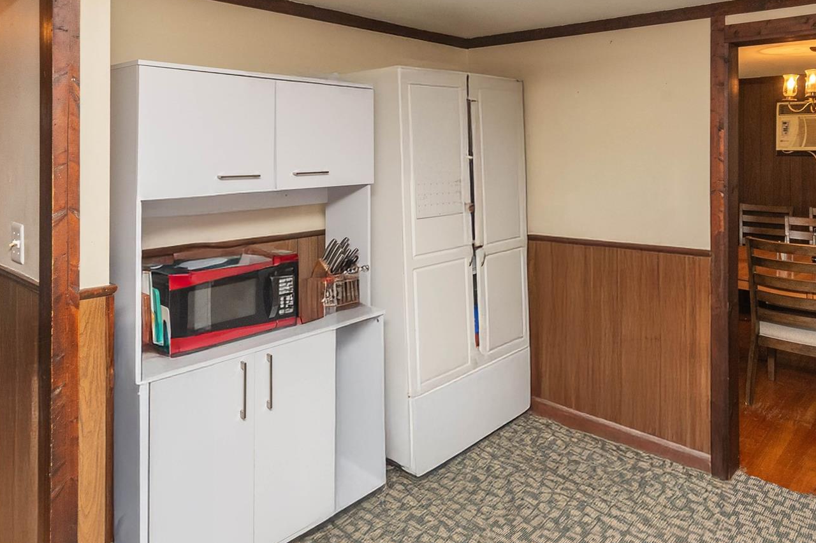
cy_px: 141
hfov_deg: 72.7
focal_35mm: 24
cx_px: 504
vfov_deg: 51.1
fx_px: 544
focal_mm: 10
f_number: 5.6
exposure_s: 1/60
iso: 800
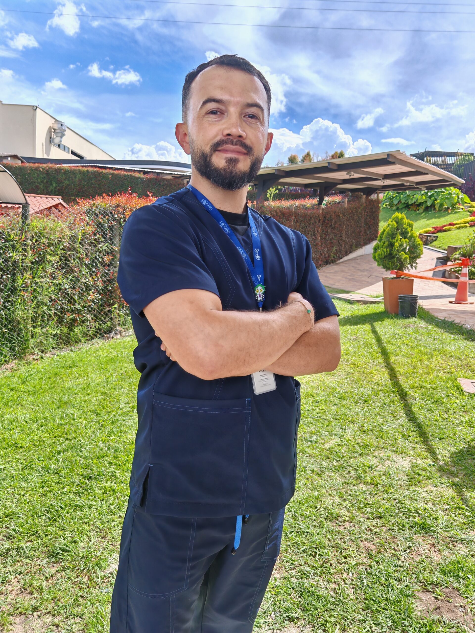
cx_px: 238
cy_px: 316
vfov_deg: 65.3
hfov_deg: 51.4
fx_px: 494
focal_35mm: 27
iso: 50
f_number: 1.9
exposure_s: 1/430
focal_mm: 6.67
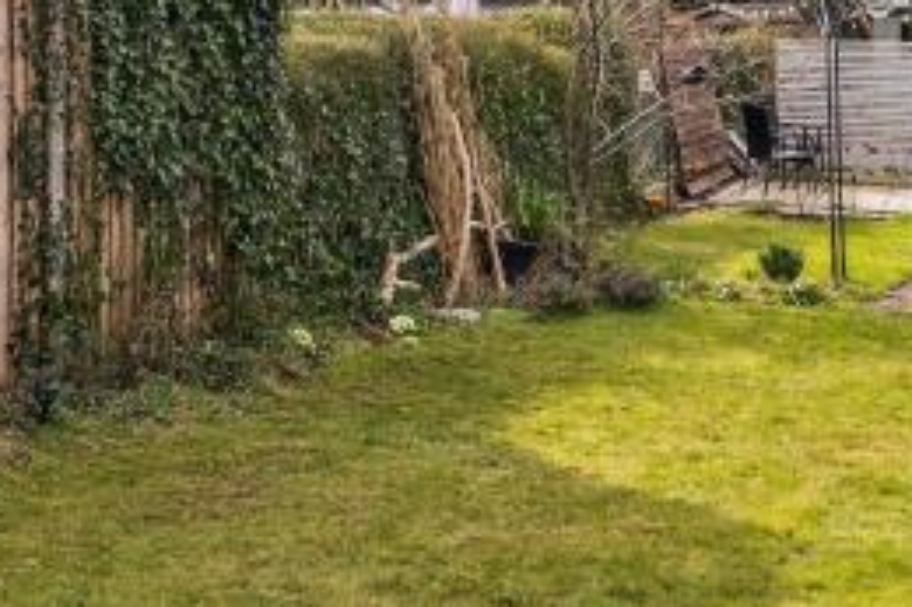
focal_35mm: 67
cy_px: -65
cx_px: 424
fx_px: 1696
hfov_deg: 30.1
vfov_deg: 19.4
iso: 800
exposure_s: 1/1250
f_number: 6.3
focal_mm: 17
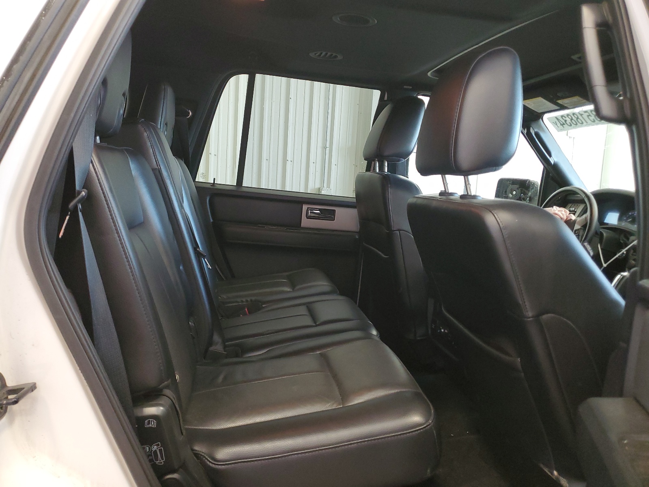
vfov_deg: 53.1
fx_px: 487
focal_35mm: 26
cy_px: 244
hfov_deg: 67.3
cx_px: 324
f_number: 1.5
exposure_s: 1/60.2
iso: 185
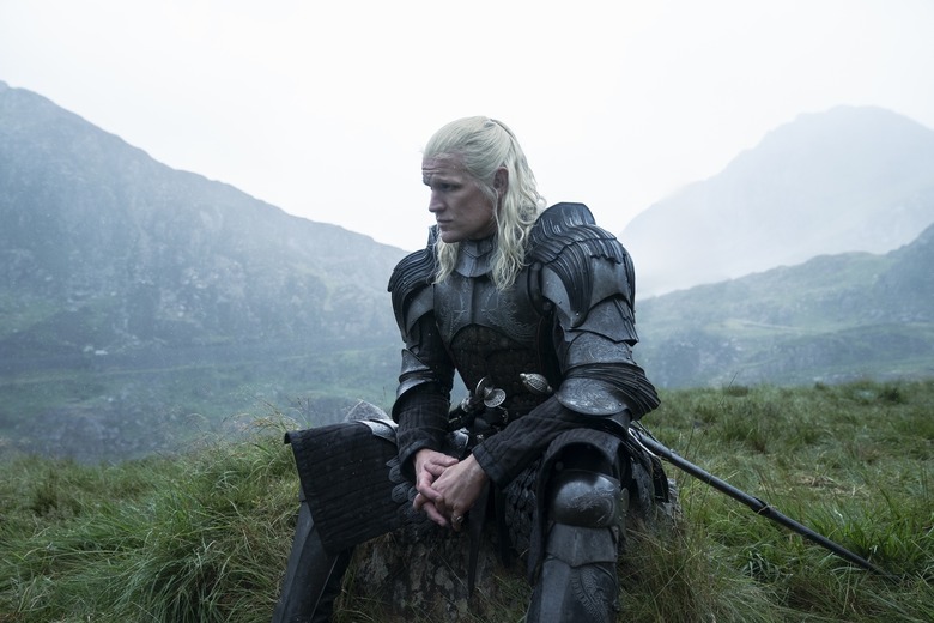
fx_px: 778
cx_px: 467
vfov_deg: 43.6
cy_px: 312
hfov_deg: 61.9
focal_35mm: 30
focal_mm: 30
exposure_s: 1/2500
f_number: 4
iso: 1250
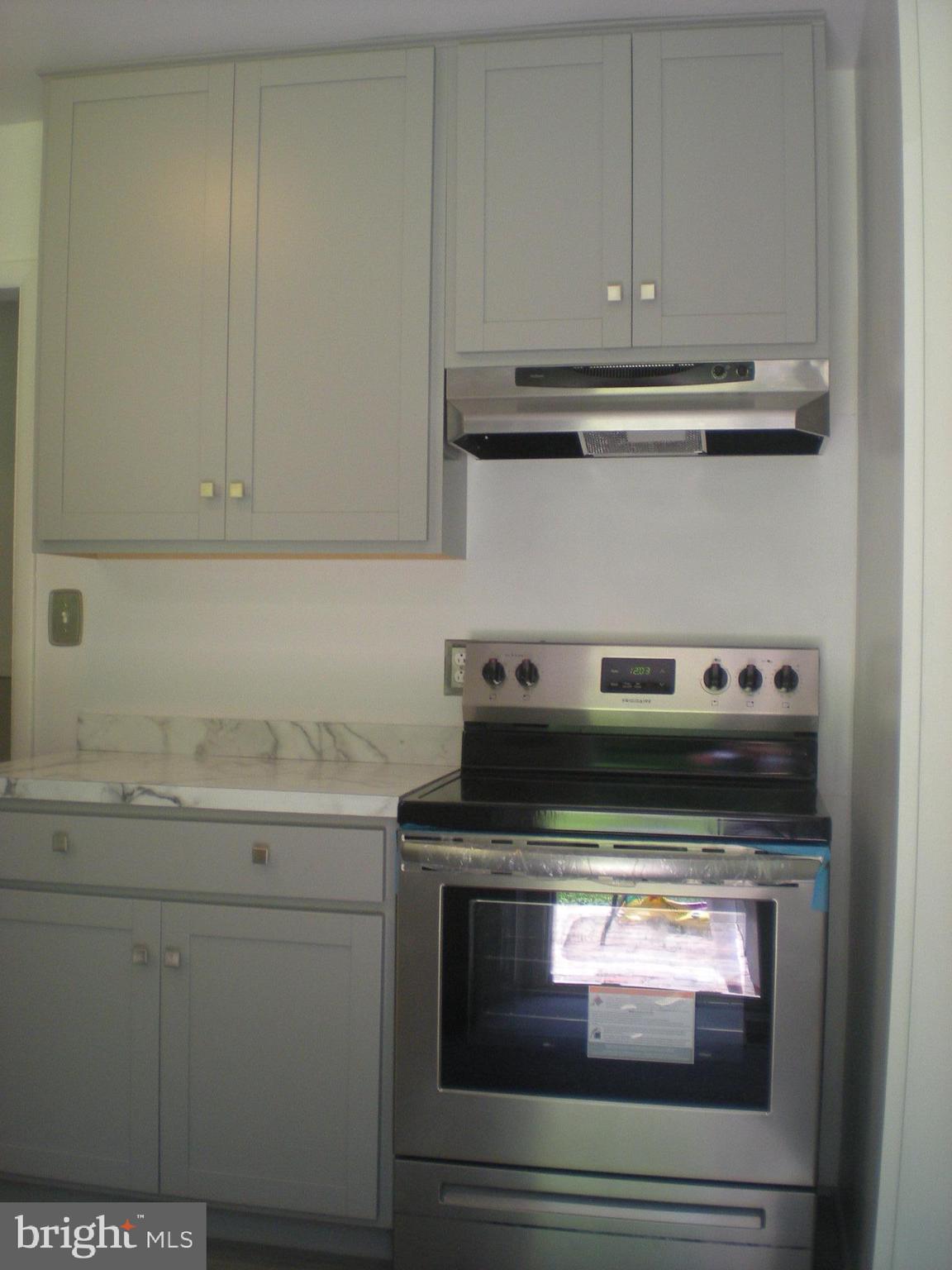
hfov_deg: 37.7
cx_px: 476
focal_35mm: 38
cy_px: 635
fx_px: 1393
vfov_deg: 49.0
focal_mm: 6.3
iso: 149
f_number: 3.1
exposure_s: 1/59.6
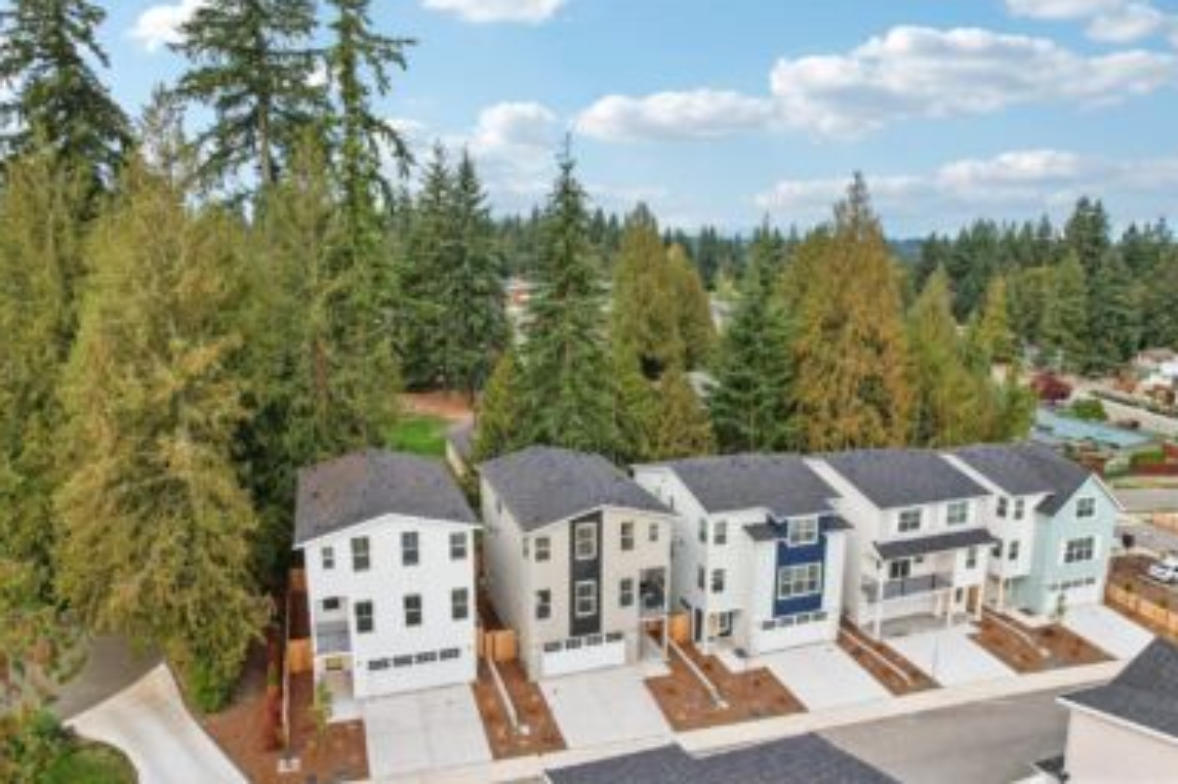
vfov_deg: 55.1
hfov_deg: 76.1
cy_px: 407
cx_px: 587
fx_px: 752
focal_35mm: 23
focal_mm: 8.4
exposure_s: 1/640
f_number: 2.8
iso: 100
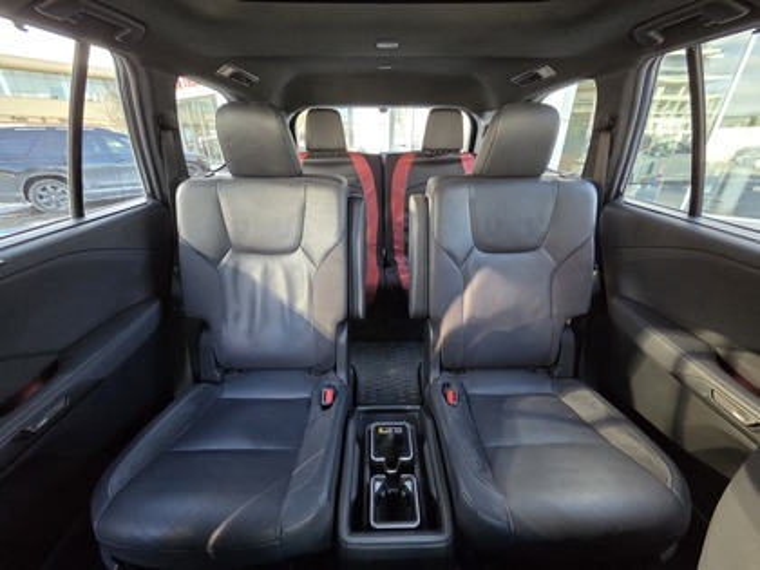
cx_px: 380
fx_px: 285
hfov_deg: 106.2
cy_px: 285
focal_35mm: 13
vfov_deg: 89.9
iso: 800
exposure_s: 1/60
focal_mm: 2.2
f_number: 2.2
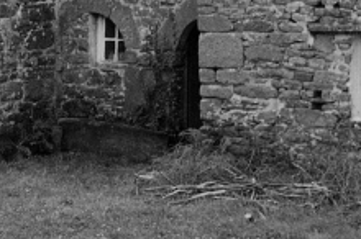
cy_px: -126
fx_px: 3144
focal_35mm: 314
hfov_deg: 6.6
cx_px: 238
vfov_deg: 4.3
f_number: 16
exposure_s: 1/15
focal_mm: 60
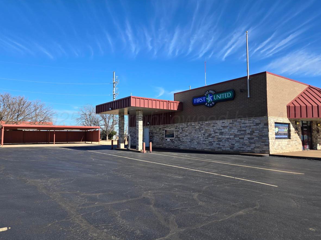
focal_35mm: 25
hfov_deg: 69.4
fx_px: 232
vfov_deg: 54.9
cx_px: 161
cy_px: 121
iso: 25
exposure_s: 1/1529
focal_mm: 5.4
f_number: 1.8
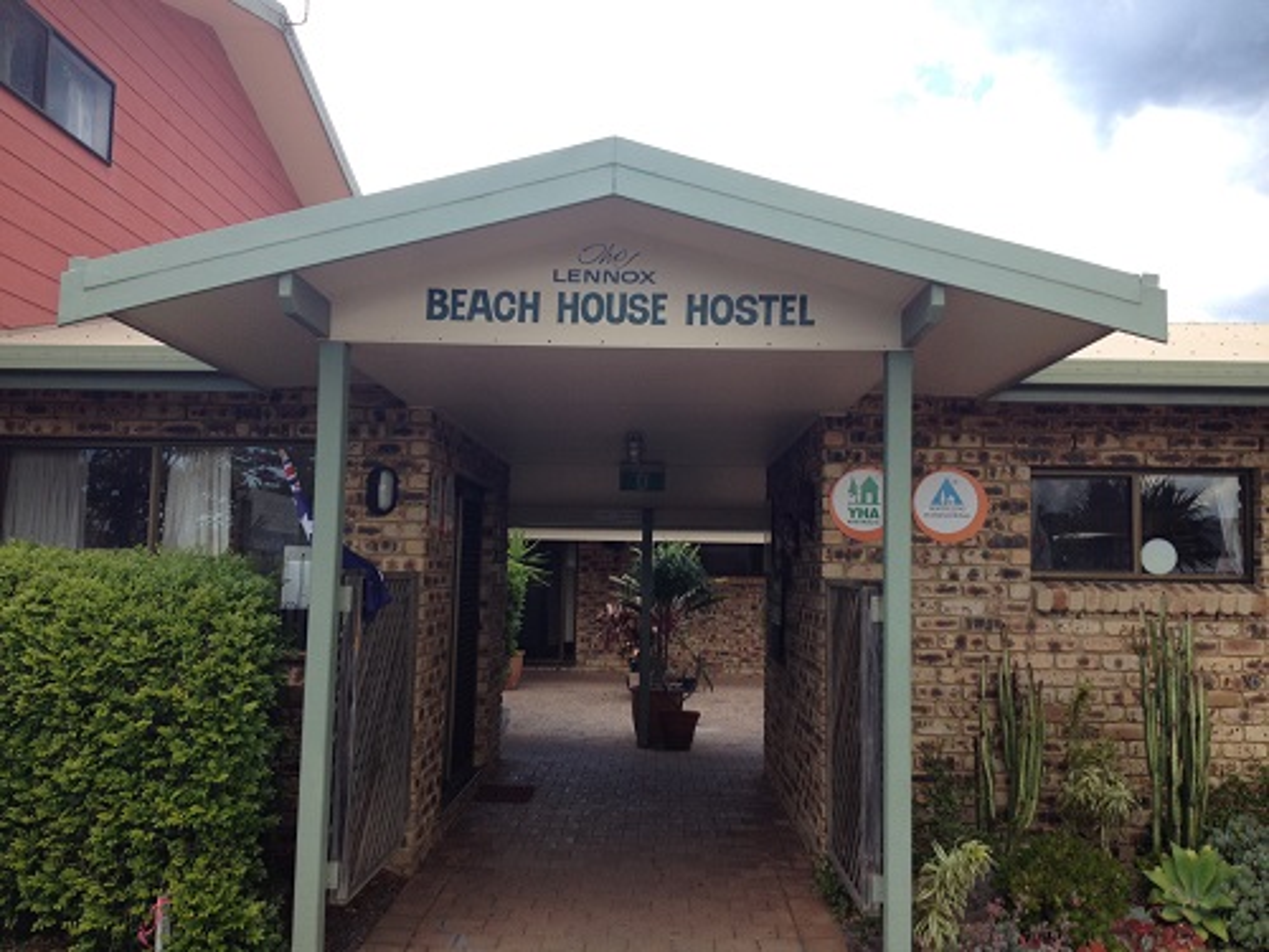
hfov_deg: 52.6
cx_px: 634
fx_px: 1283
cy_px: 476
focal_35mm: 35
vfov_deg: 40.7
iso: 50
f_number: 2.4
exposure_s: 1/343
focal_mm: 4.28
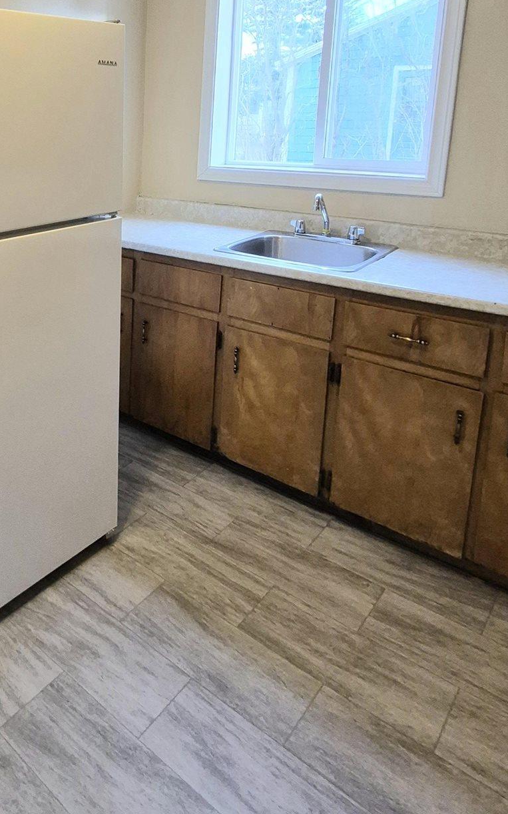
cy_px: 228
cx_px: 10
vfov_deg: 67.0
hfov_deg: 41.8
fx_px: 576
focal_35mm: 26
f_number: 2.2
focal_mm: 1.74
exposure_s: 1/60.2
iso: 320
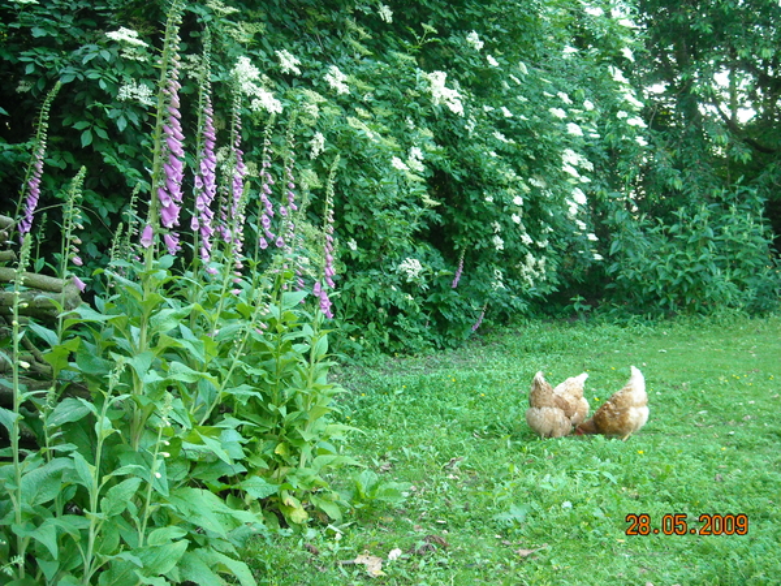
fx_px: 1106
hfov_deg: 38.9
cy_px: 293
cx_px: 390
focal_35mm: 49
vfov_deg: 29.7
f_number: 3.2
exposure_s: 1/57
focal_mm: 7.92
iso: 400
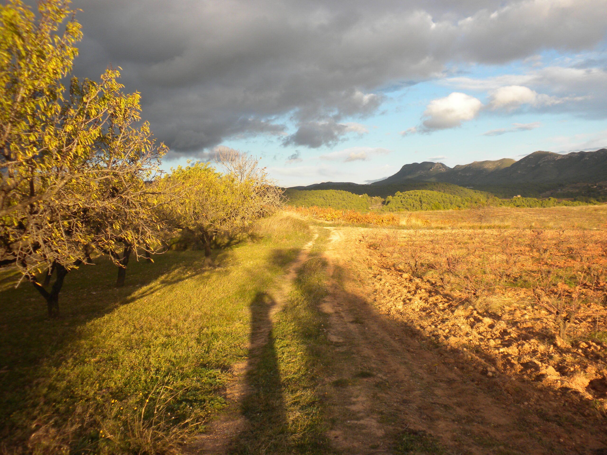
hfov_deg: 50.1
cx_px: 304
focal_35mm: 37
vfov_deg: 38.7
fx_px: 649
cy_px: 228
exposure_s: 1/305
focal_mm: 6.6
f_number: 3.5
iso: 64
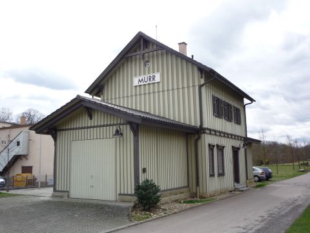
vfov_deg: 41.8
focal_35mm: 34
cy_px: 116
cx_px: 155
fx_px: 304
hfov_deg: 54.0
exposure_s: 1/400
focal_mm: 5.2
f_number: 4
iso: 100
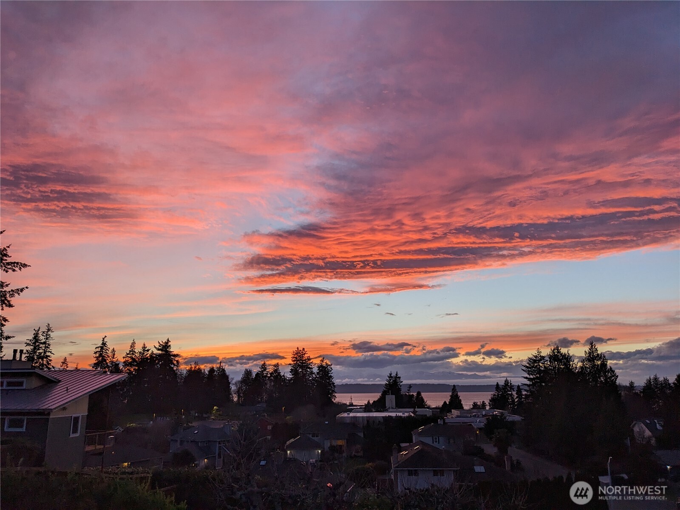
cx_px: 340
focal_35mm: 27
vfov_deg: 51.4
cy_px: 255
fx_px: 530
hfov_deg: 65.3
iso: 62
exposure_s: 1/313
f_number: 1.73
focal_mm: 4.38
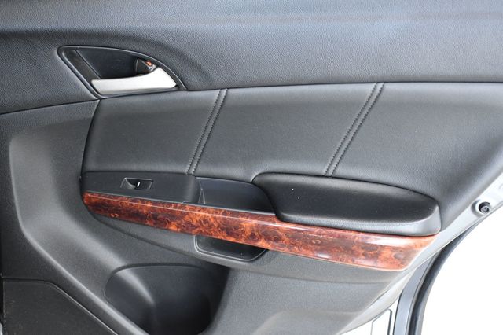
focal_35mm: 63
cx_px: 252
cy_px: 168
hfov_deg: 31.9
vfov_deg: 21.5
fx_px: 880
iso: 2500
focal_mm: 42
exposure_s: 1/125
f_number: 5.6
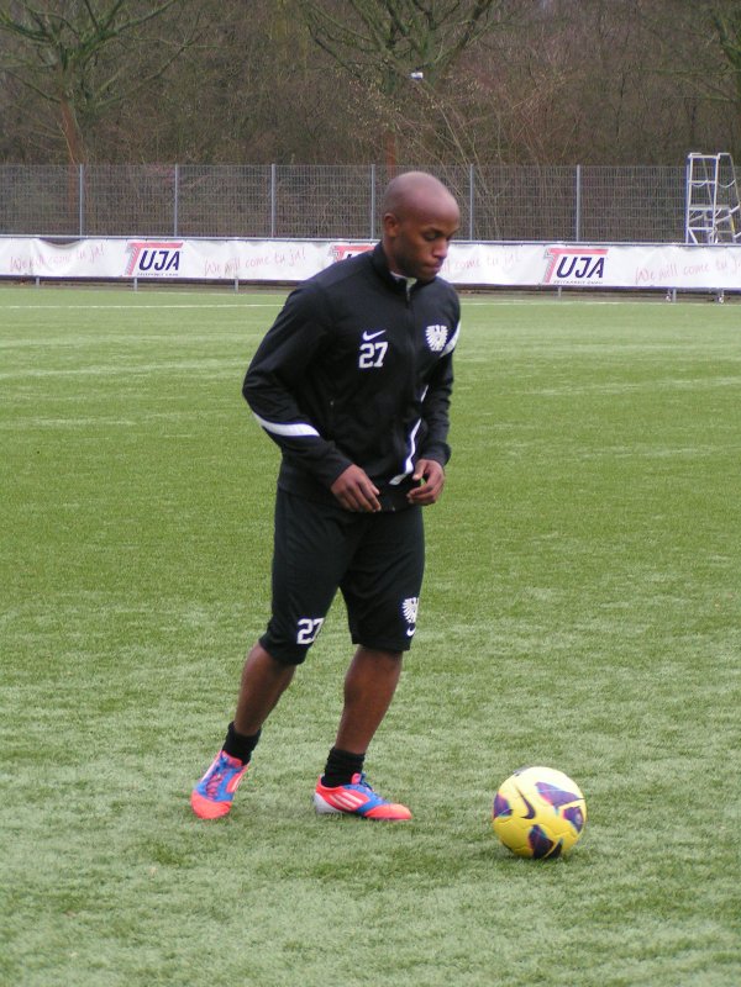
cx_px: 370
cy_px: 494
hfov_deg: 9.5
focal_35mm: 157
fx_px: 4481
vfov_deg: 12.6
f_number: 3.5
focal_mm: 24
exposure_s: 1/160
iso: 125
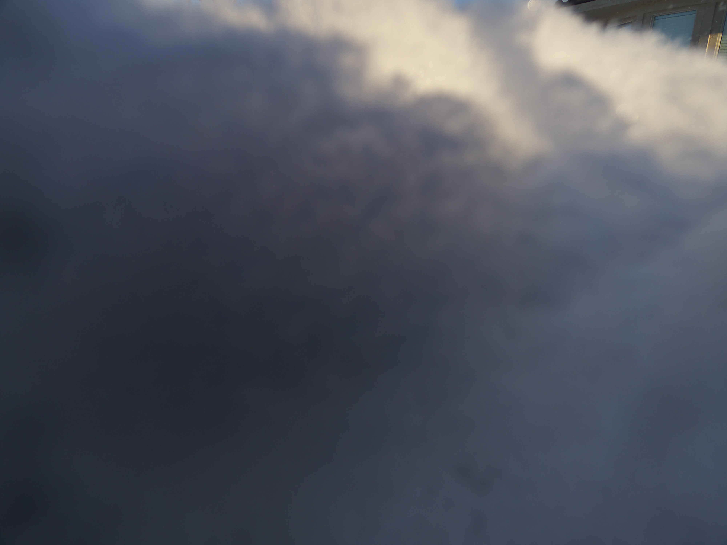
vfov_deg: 58.9
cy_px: 272
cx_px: 364
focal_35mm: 23
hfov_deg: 73.9
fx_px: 483
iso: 100
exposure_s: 1/800
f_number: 3.2
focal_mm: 5
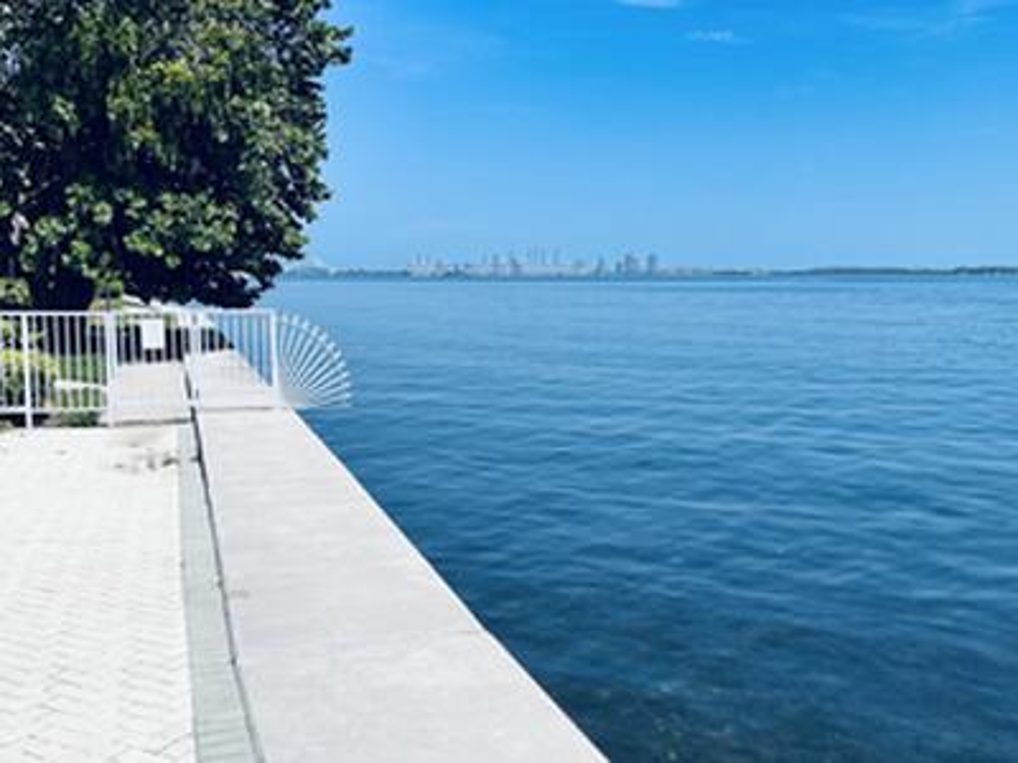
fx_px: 765
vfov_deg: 53.1
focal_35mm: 26
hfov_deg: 67.3
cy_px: 382
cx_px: 509
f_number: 1.6
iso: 32
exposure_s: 1/6579
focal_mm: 5.1
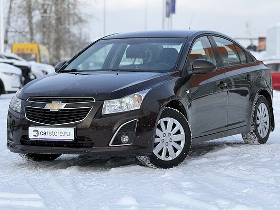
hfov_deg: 16.3
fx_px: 979
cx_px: 140
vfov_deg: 12.2
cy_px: 105
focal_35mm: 121
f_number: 2.8
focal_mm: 15.66
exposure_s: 1/453
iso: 64
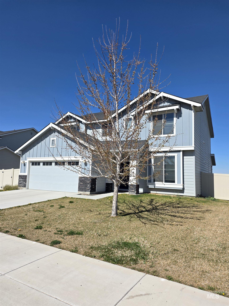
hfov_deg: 58.9
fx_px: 203
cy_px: 153
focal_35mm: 23
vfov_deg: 73.9
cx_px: 114
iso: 80
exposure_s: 1/6809
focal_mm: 6.25
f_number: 1.7
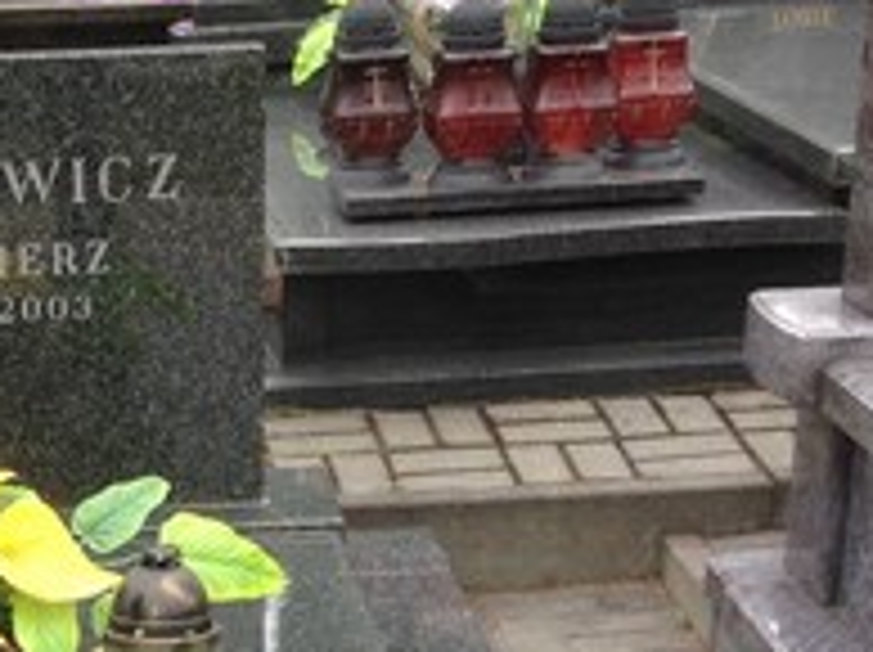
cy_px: 899
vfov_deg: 13.0
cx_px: 54
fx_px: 2746
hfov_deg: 17.7
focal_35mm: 109
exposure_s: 1/542
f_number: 2.4
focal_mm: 4.12
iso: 50
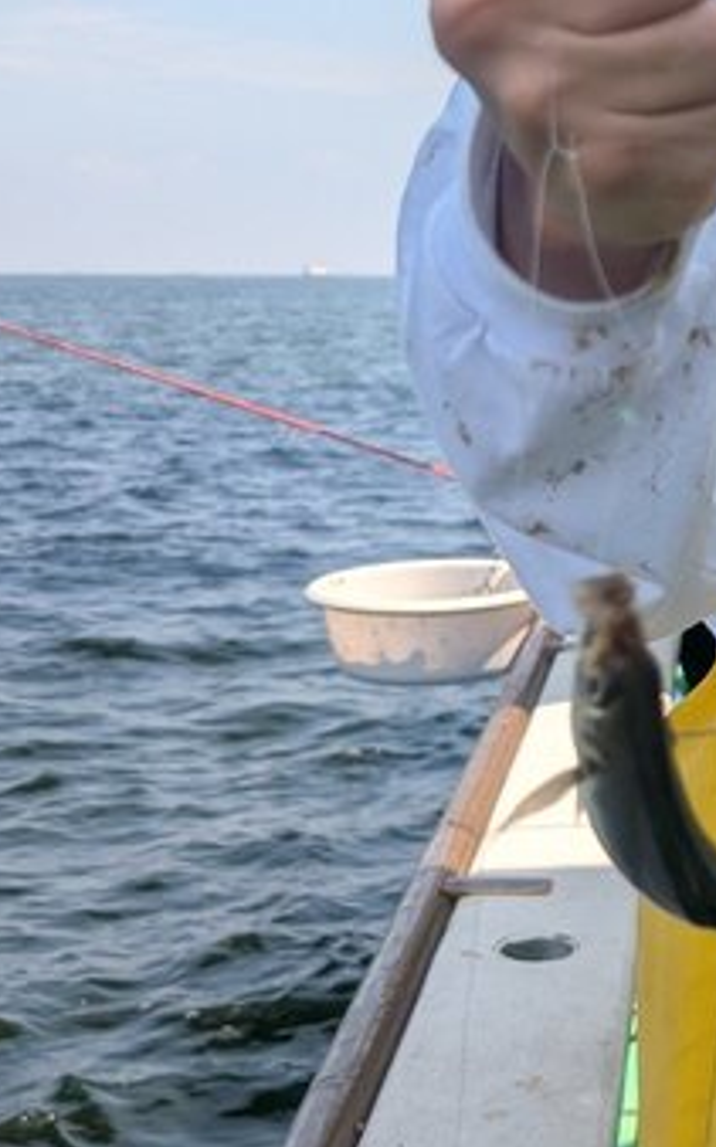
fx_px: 2000
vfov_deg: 31.9
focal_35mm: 64
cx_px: 977
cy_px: 451
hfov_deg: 18.6
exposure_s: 1/887
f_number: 1.68
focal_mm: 6.9
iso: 23
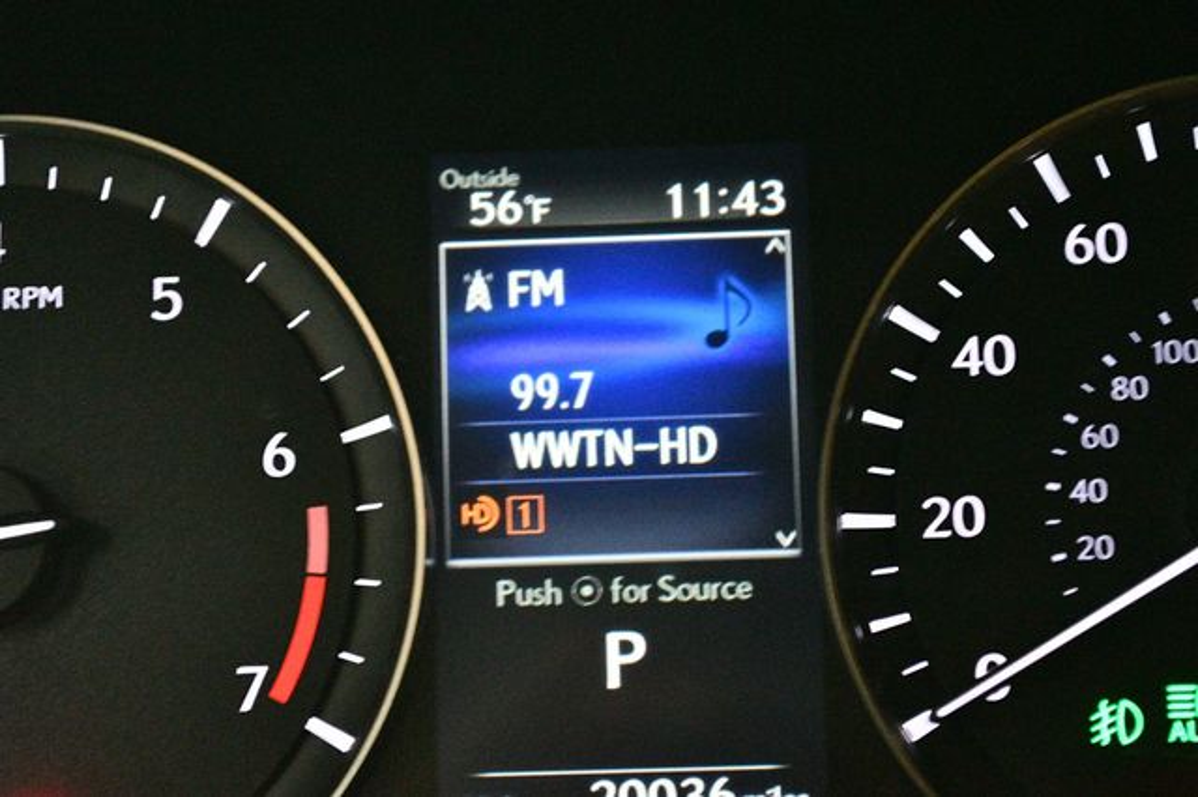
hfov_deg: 24.8
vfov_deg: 16.6
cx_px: 599
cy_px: 398
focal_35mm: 82
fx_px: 2727
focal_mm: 55
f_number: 5.6
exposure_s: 1/30
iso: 12800
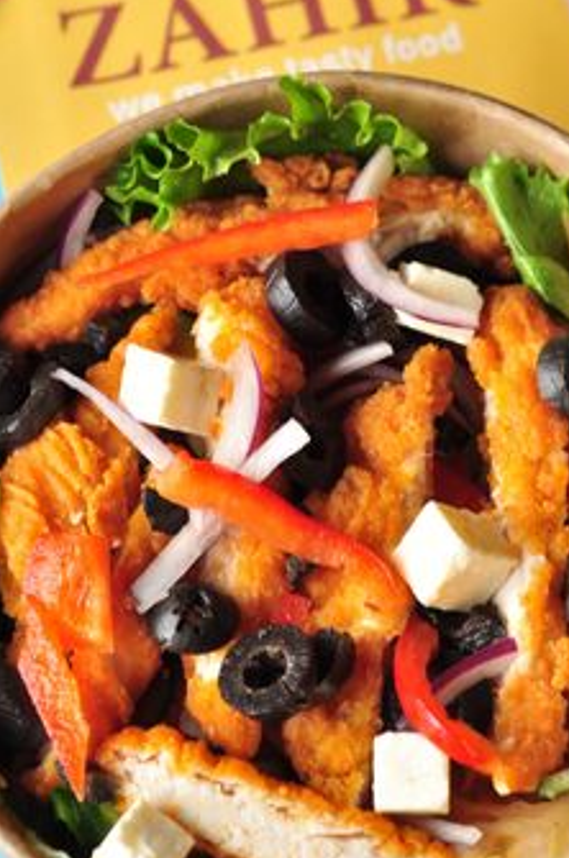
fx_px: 2571
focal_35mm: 108
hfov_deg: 12.6
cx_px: 323
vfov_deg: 19.0
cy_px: 394
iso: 250
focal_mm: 50
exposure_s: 1/125
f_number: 4.5
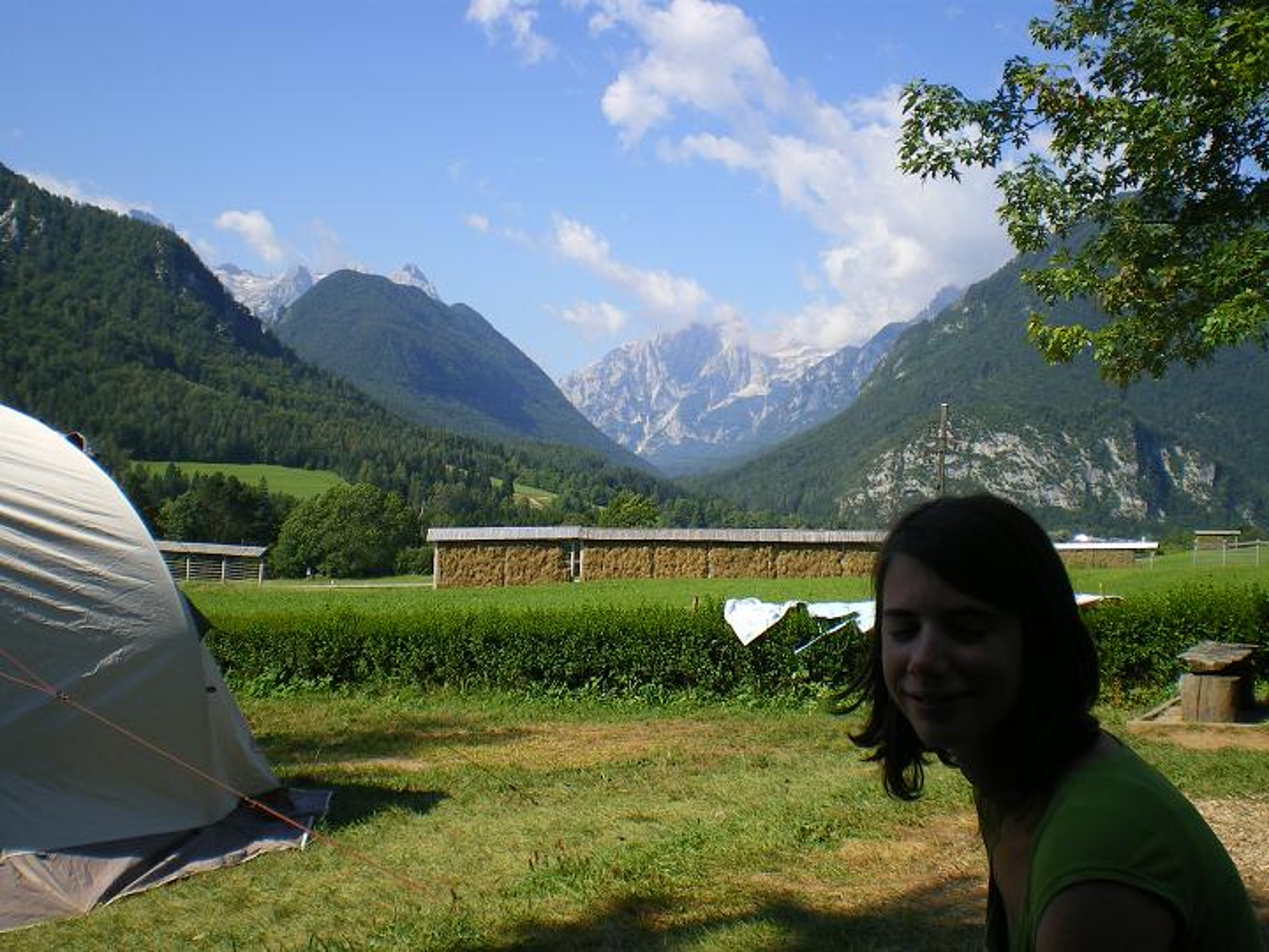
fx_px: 1393
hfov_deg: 49.0
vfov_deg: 37.7
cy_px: 476
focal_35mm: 38
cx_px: 634
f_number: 4.6
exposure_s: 1/320
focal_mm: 6.3
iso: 64
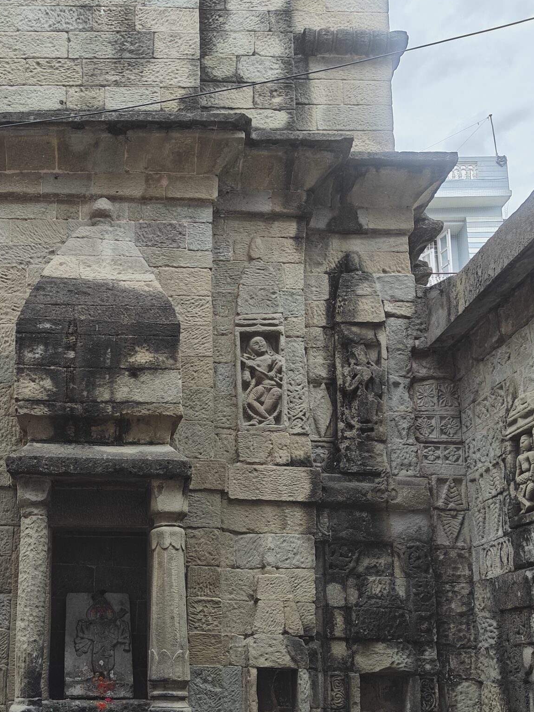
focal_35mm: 40
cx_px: 130
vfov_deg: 45.2
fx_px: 823
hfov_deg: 35.1
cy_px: 535
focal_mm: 5.59
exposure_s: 1/301
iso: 50
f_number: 1.8
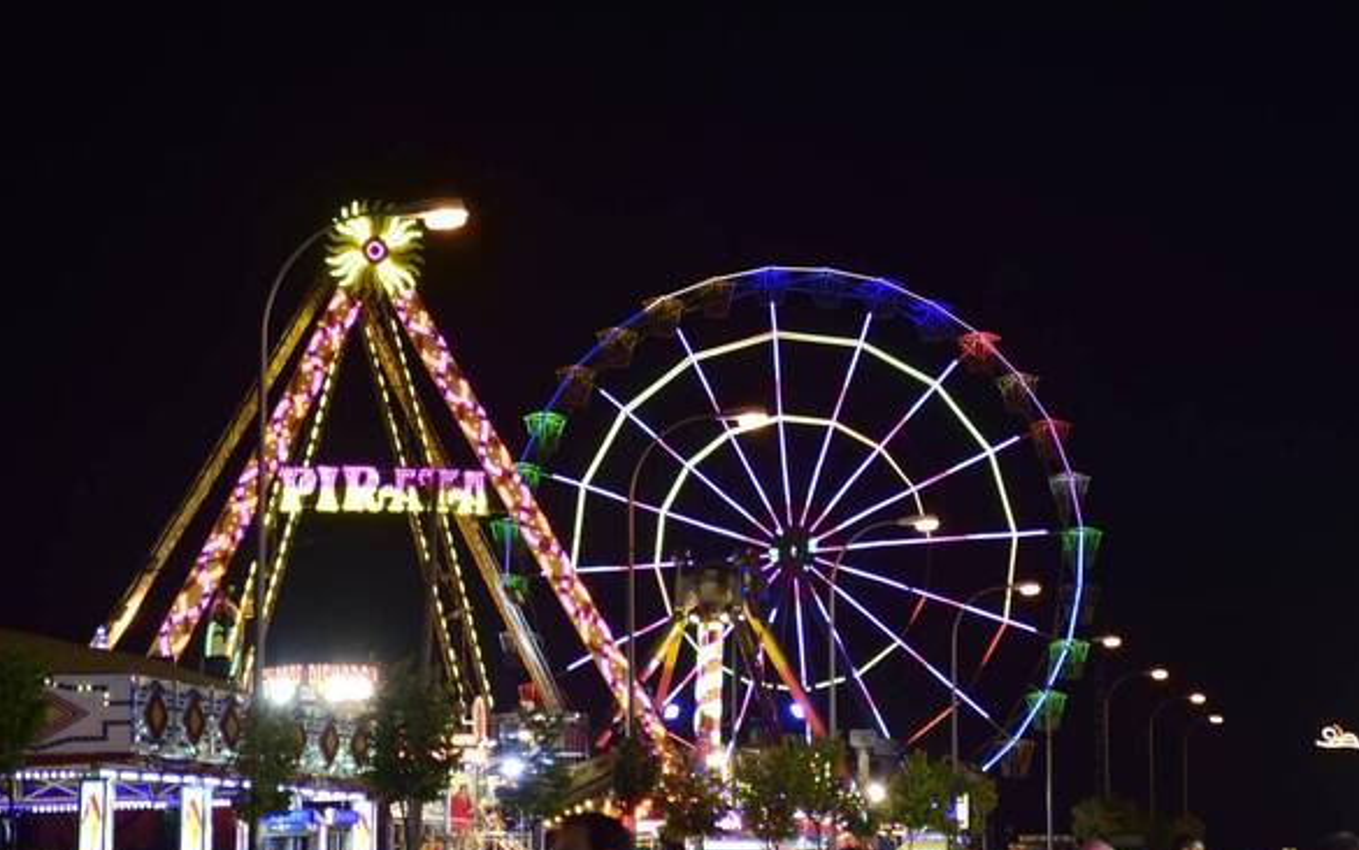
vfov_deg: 8.5
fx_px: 5705
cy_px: 462
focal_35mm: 154
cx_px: 721
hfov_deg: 13.6
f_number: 5.3
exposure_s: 1/30
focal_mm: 90
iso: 1000
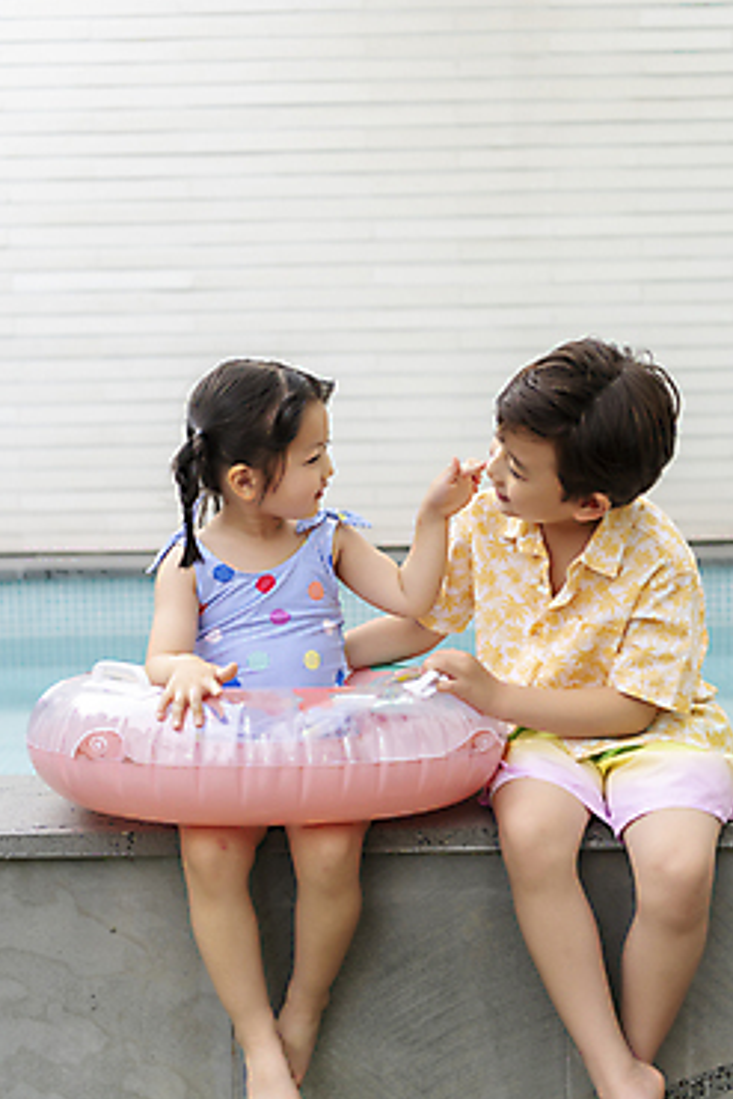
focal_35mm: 54
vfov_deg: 36.8
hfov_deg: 25.1
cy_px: 588
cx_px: 375
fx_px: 1648
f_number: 2.8
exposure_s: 1/800
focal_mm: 50
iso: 200
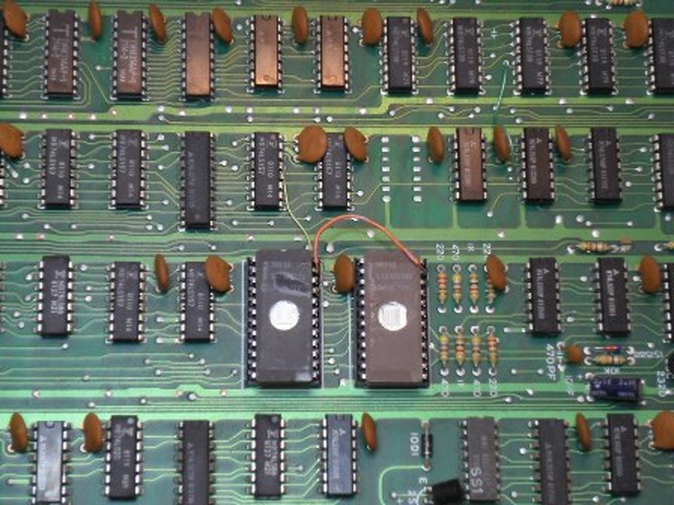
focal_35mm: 100
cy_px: 252
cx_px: 337
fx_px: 1947
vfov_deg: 14.8
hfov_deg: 19.6
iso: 400
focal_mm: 17.9
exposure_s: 1/45
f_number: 5
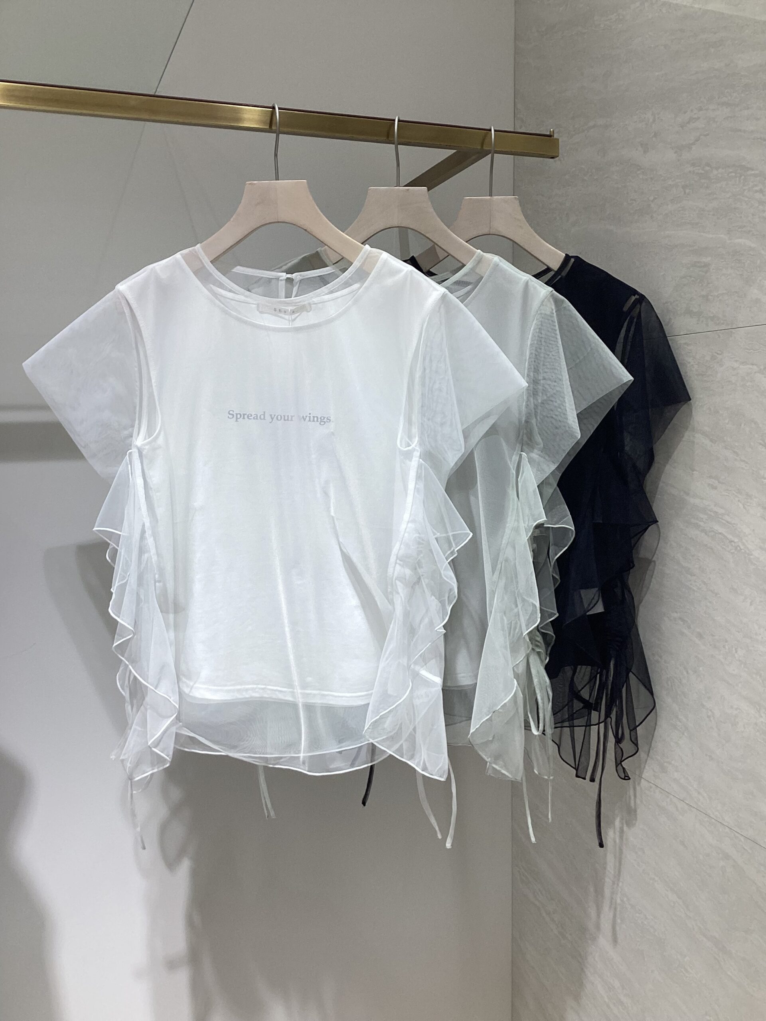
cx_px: 383
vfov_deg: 58.4
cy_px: 510
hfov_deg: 45.4
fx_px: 915
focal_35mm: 31
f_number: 2.4
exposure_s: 1/120
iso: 32
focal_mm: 3.3
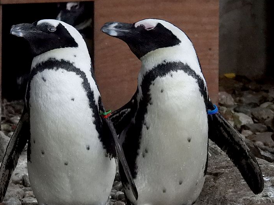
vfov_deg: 2.4
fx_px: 4926
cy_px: 101
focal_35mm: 622
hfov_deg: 3.2
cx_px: 128
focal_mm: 98.1
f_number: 5
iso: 1600
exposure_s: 1/320
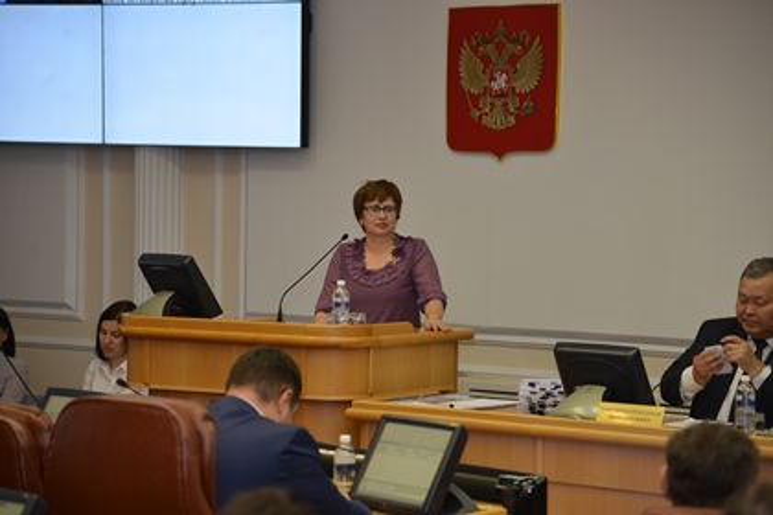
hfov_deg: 17.1
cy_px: 258
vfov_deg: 11.4
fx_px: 2576
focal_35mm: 120
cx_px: 386
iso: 280
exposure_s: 1/60
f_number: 4
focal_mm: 120
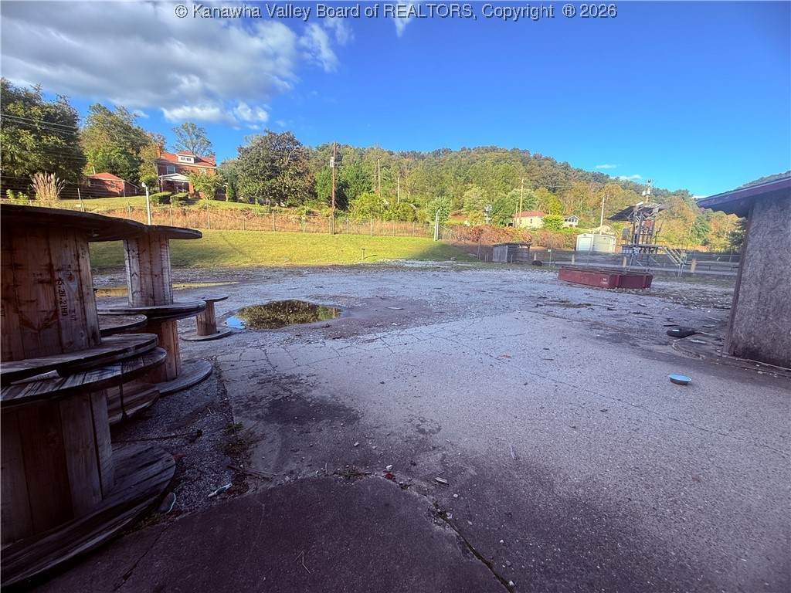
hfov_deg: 102.1
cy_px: 296
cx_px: 396
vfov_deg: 85.7
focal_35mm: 14
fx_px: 320
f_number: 2.2
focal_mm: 2.22
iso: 50
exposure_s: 1/395
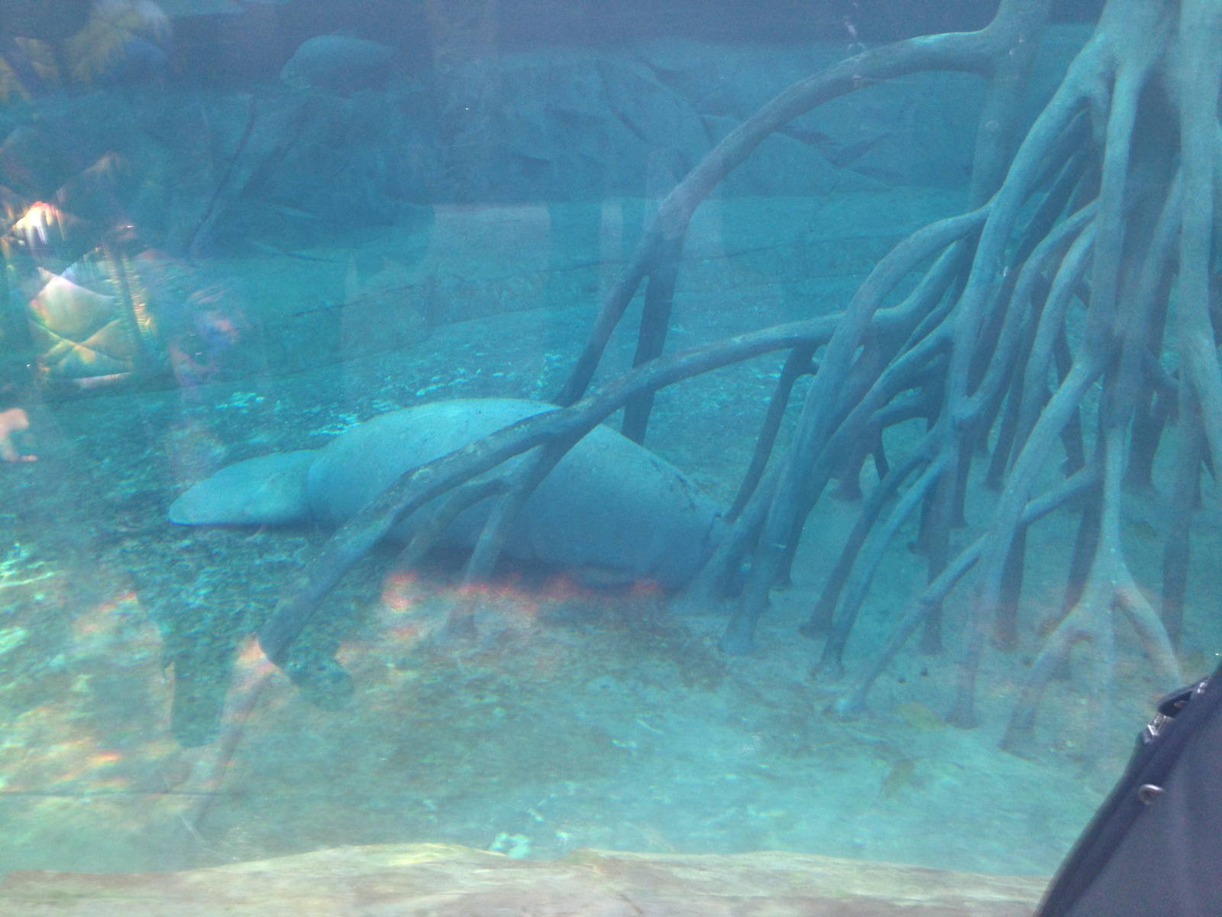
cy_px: 458
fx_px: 1165
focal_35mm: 33
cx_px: 611
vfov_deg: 42.9
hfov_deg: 55.4
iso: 64
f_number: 2.4
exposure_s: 1/20
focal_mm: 4.12
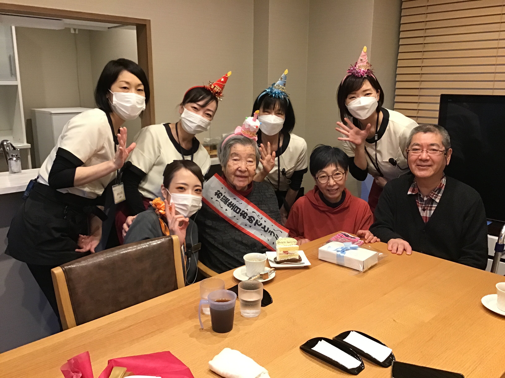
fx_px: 452
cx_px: 252
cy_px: 189
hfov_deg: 58.4
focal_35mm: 31
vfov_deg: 45.4
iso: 125
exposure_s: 1/30
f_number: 2.4
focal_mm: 3.3
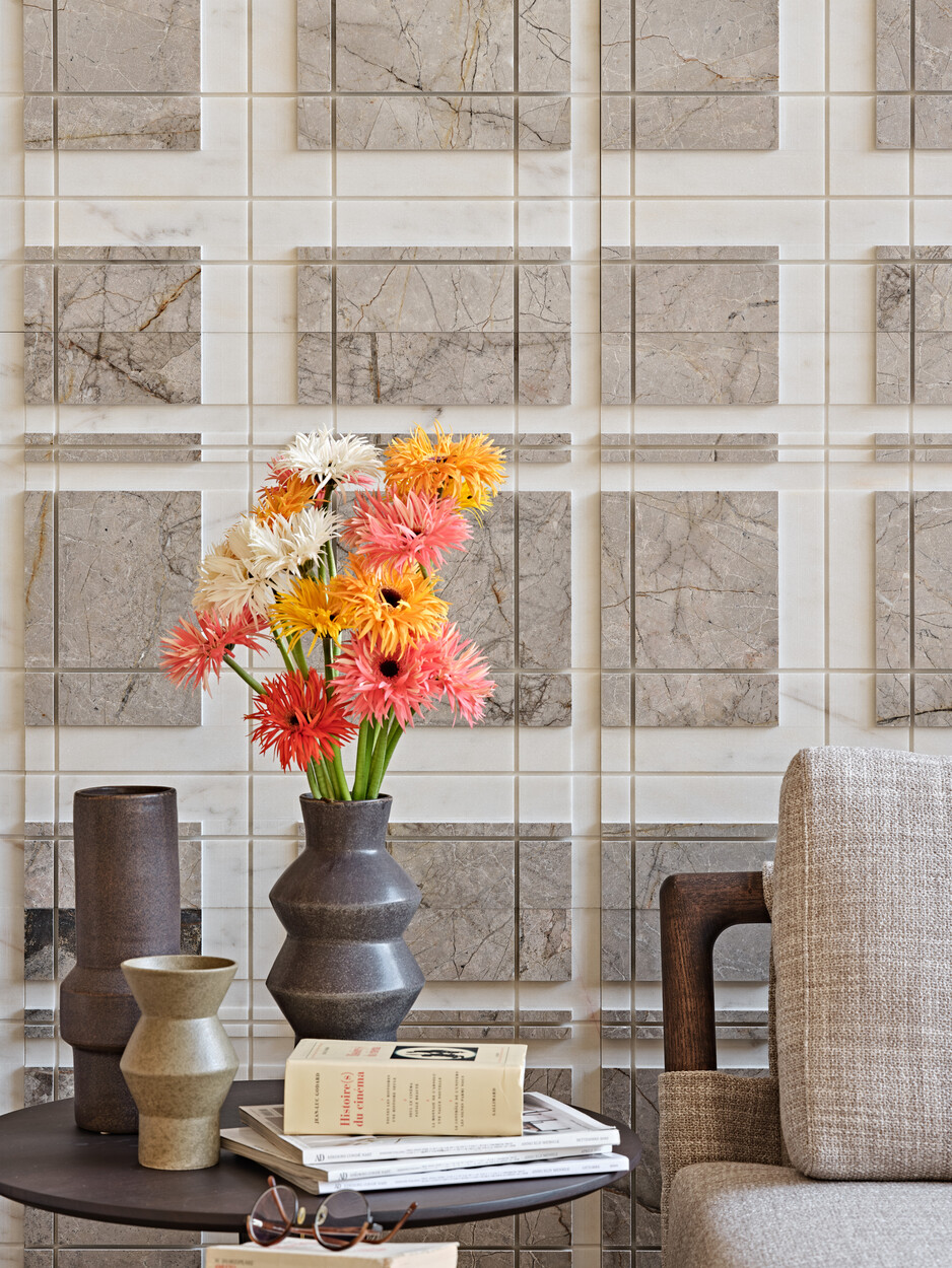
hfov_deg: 17.0
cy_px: 634
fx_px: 3189
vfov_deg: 22.5
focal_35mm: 87
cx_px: 476
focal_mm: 110
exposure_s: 2.5
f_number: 11
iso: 100
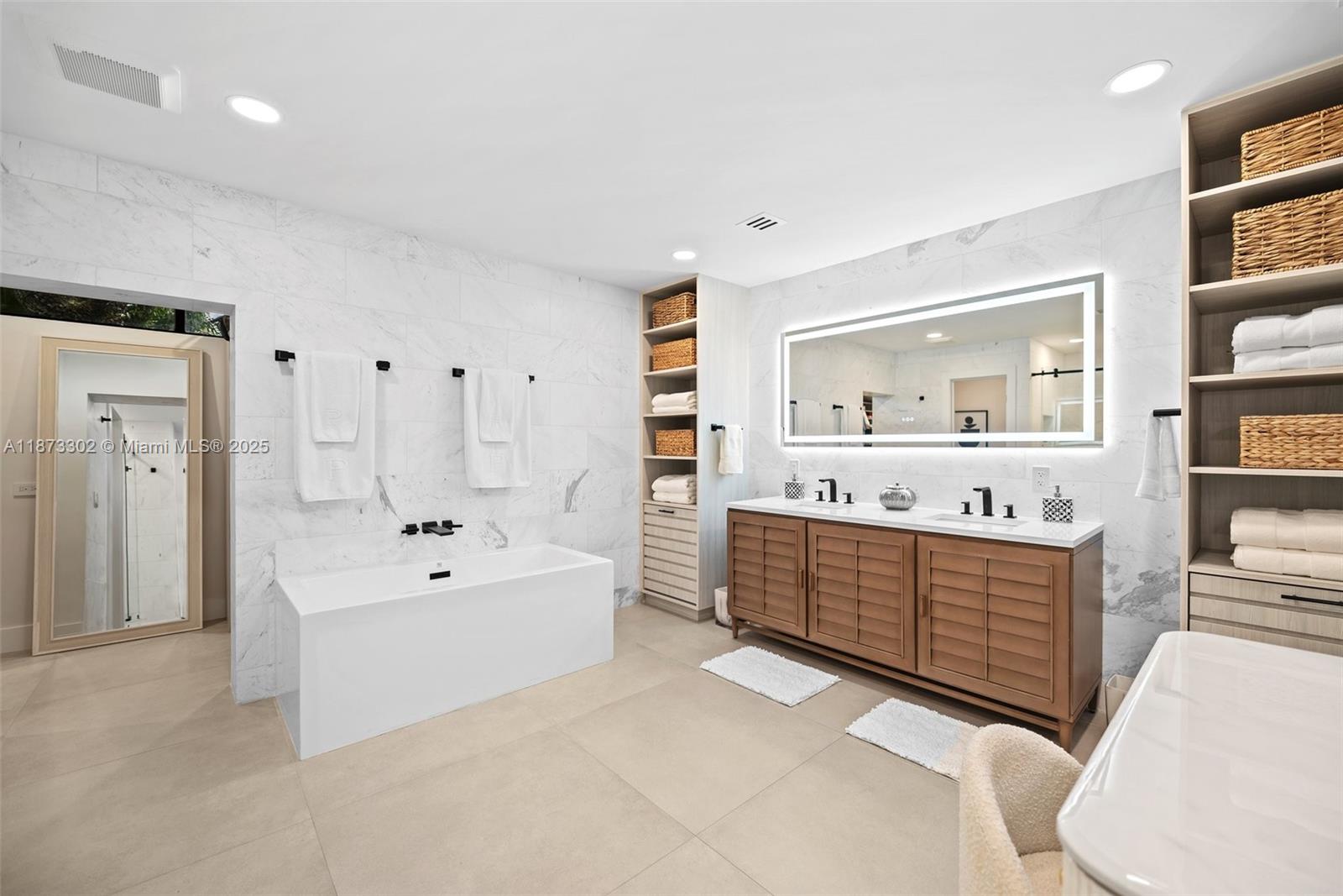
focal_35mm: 14
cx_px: 672
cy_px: 448
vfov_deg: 81.2
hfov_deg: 104.2
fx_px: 522
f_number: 2.8
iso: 160
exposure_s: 1/13
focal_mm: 14
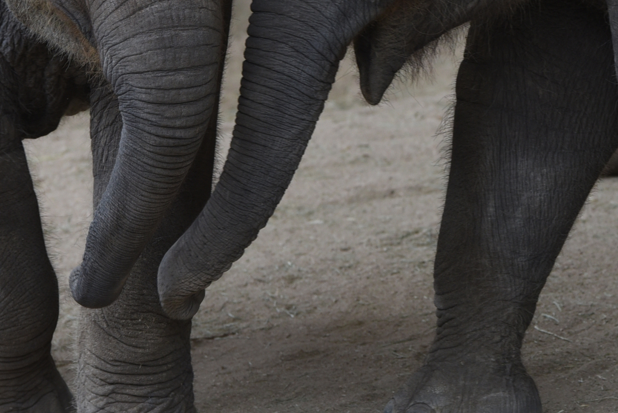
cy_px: -21
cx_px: 530
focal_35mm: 586
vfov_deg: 2.3
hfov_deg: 3.5
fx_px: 10063
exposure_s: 1/500
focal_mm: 200
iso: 320
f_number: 4
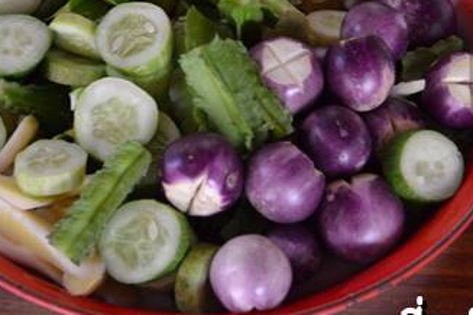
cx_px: 169
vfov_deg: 12.4
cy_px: 84
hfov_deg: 18.5
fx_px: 1445
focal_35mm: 110
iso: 3200
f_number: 4.5
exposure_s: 1/10
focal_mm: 40
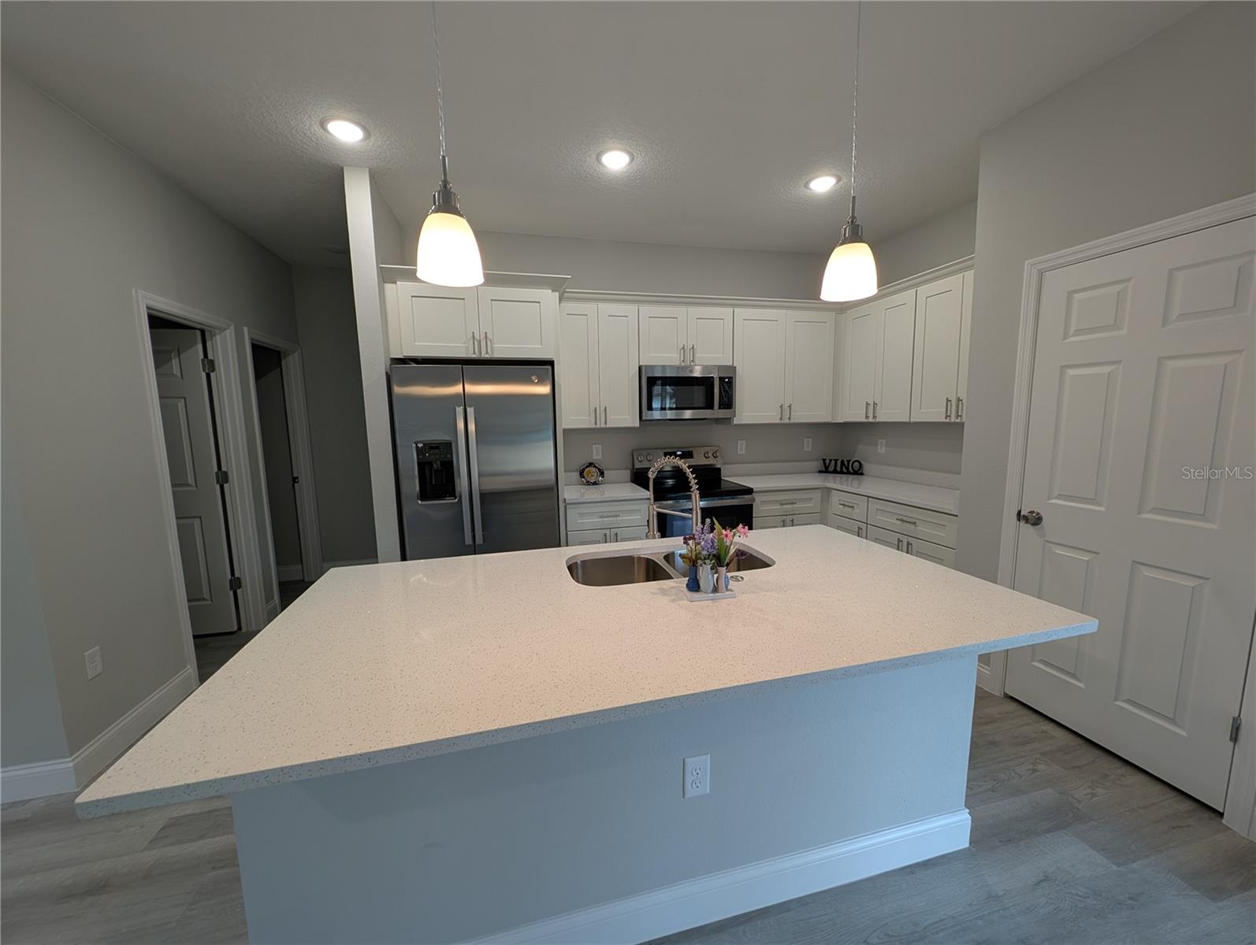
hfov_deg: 110.5
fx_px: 436
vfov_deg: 94.6
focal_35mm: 12
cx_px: 628
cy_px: 472
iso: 53
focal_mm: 2.23
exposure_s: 1/60
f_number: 1.95
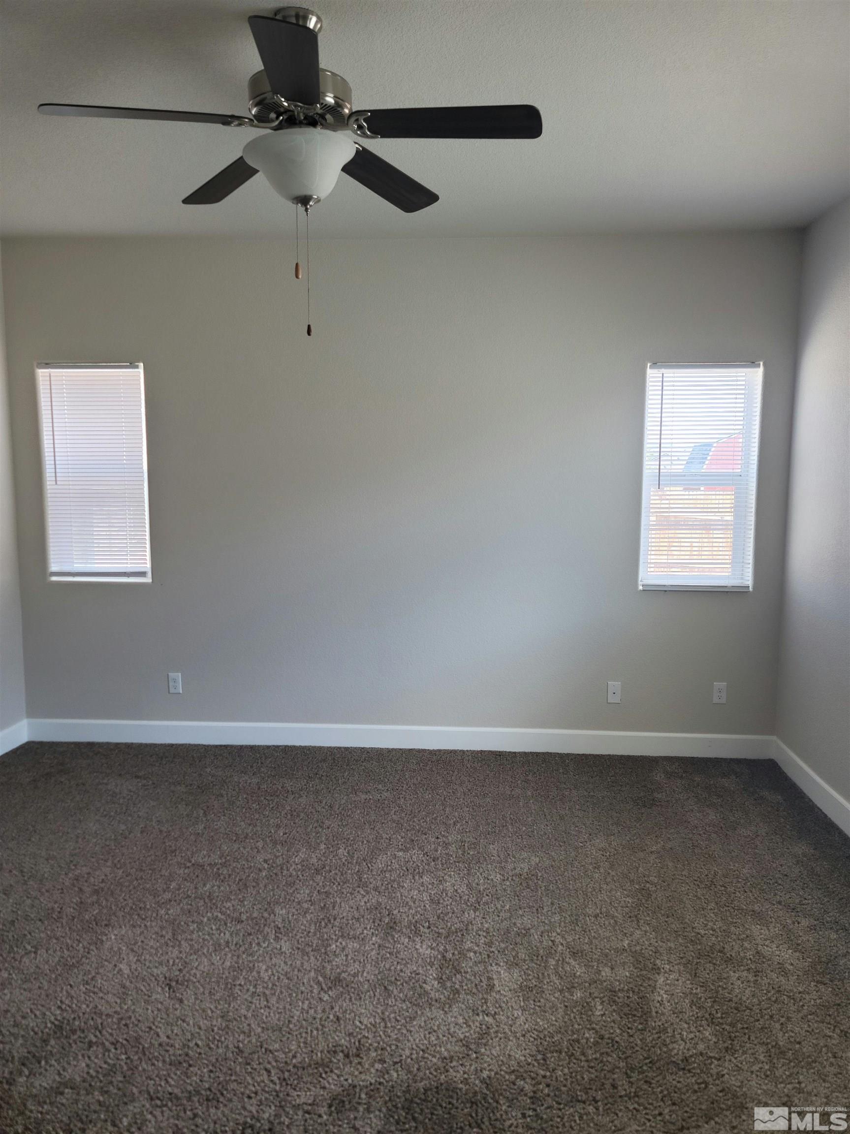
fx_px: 819
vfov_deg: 69.4
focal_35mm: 25
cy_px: 567
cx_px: 425
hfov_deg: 54.9
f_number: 1.8
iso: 40
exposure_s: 1/60.2
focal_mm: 7
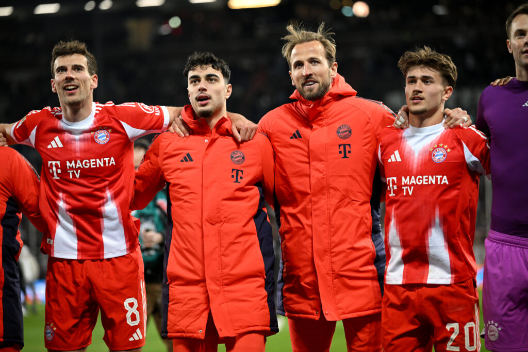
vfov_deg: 8.9
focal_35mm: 155
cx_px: 264
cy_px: 176
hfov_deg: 13.2
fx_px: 2273
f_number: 3.2
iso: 3200
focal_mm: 155
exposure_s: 1/1250
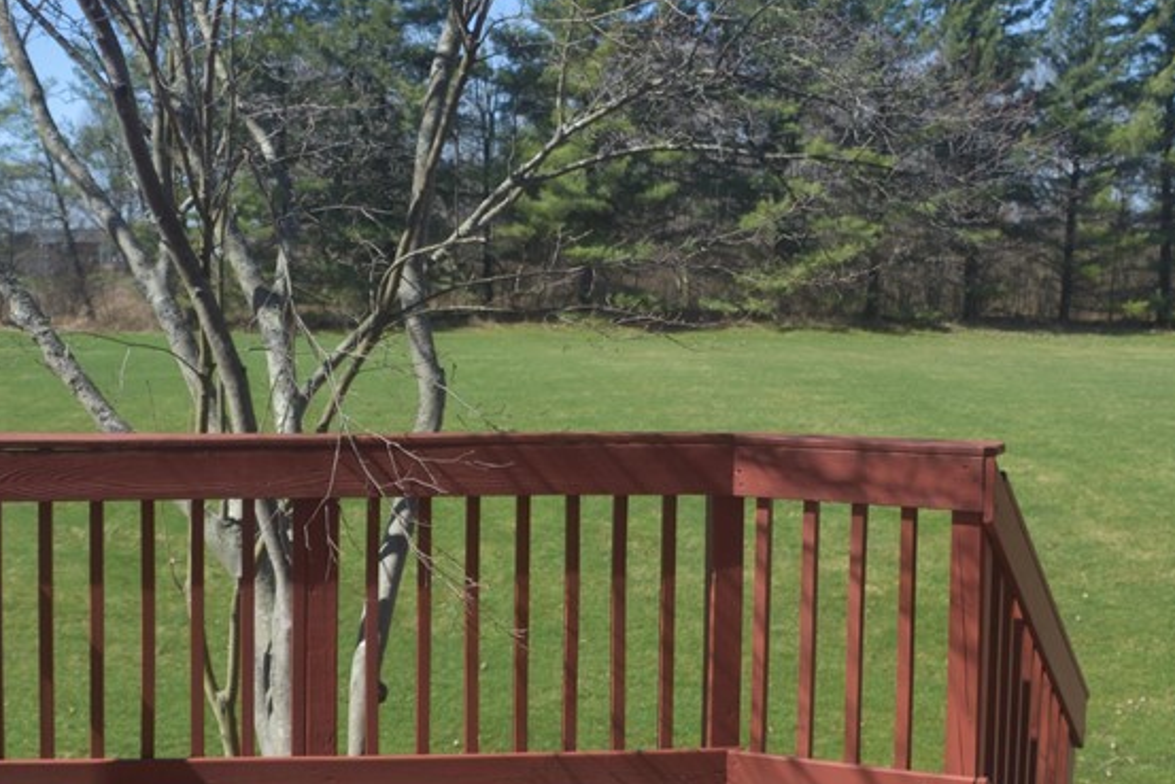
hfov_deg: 37.1
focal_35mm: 53
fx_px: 1730
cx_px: 389
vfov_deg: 25.5
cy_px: 402
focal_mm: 18
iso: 200
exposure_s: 1/1250
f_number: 3.5
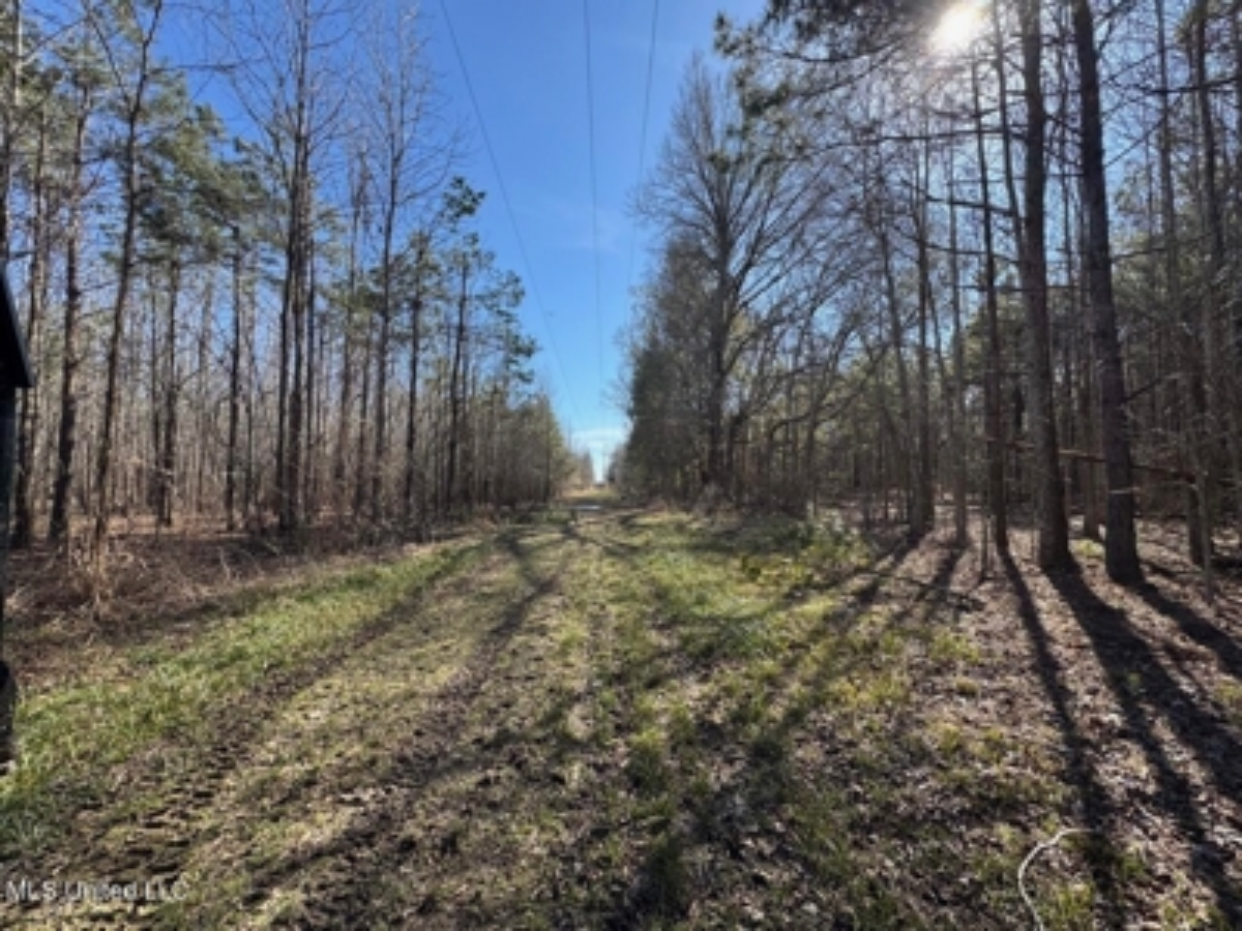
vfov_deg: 85.7
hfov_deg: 102.1
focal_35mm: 14
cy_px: 466
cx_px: 621
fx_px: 502
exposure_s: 1/636
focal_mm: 2.22
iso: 40
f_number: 2.2
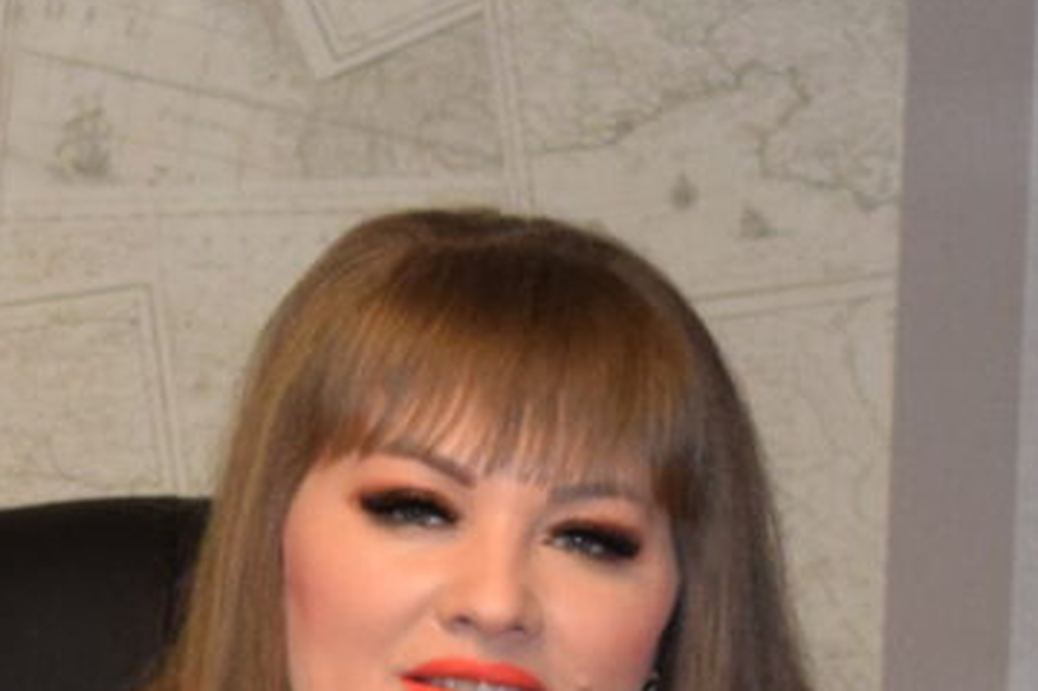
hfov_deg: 9.2
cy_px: 808
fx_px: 6472
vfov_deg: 6.1
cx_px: 338
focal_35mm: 225
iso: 800
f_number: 5
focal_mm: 21
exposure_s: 1/100
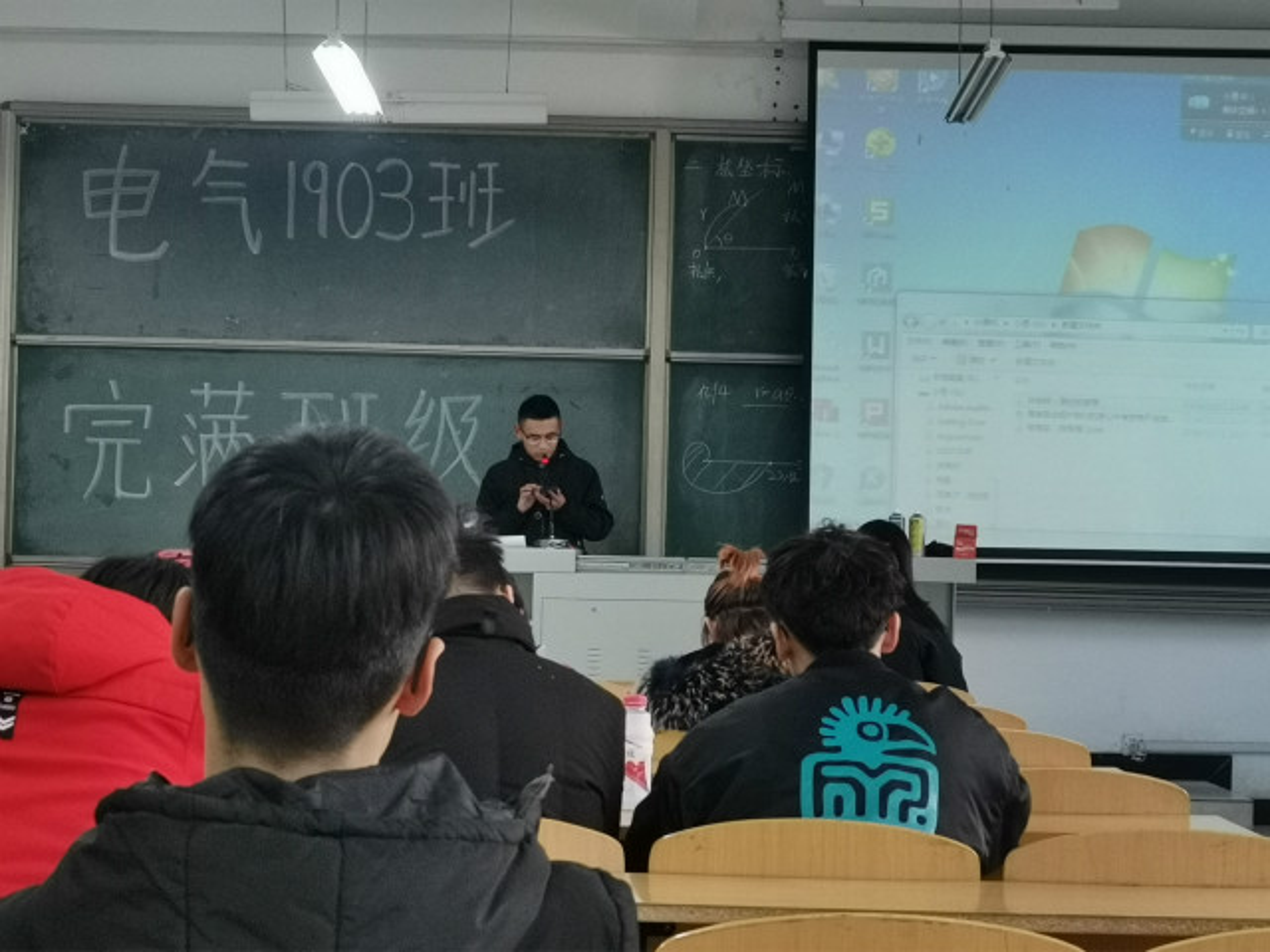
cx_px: 635
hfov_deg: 29.0
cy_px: 476
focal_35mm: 67
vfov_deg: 21.9
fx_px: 2458
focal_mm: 4.75
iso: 320
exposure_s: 1/100
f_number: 1.8
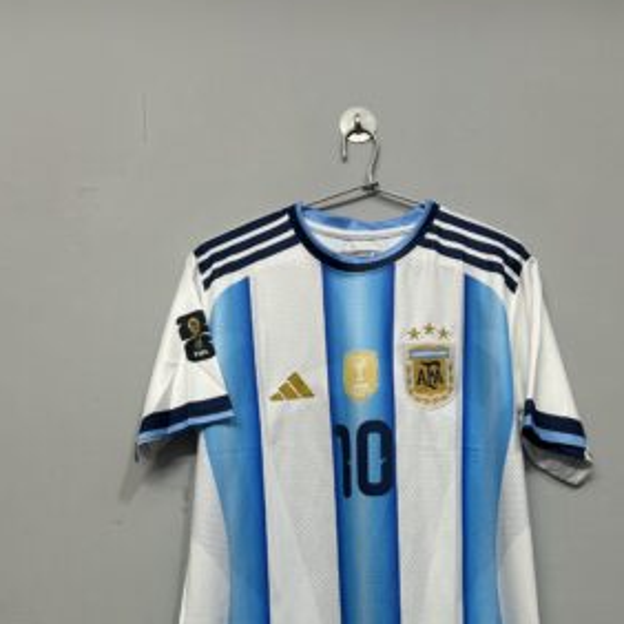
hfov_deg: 43.7
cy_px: 486
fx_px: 775
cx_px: 363
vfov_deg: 42.2
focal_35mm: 38
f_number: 1.5
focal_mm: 5.7
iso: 80
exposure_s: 1/50
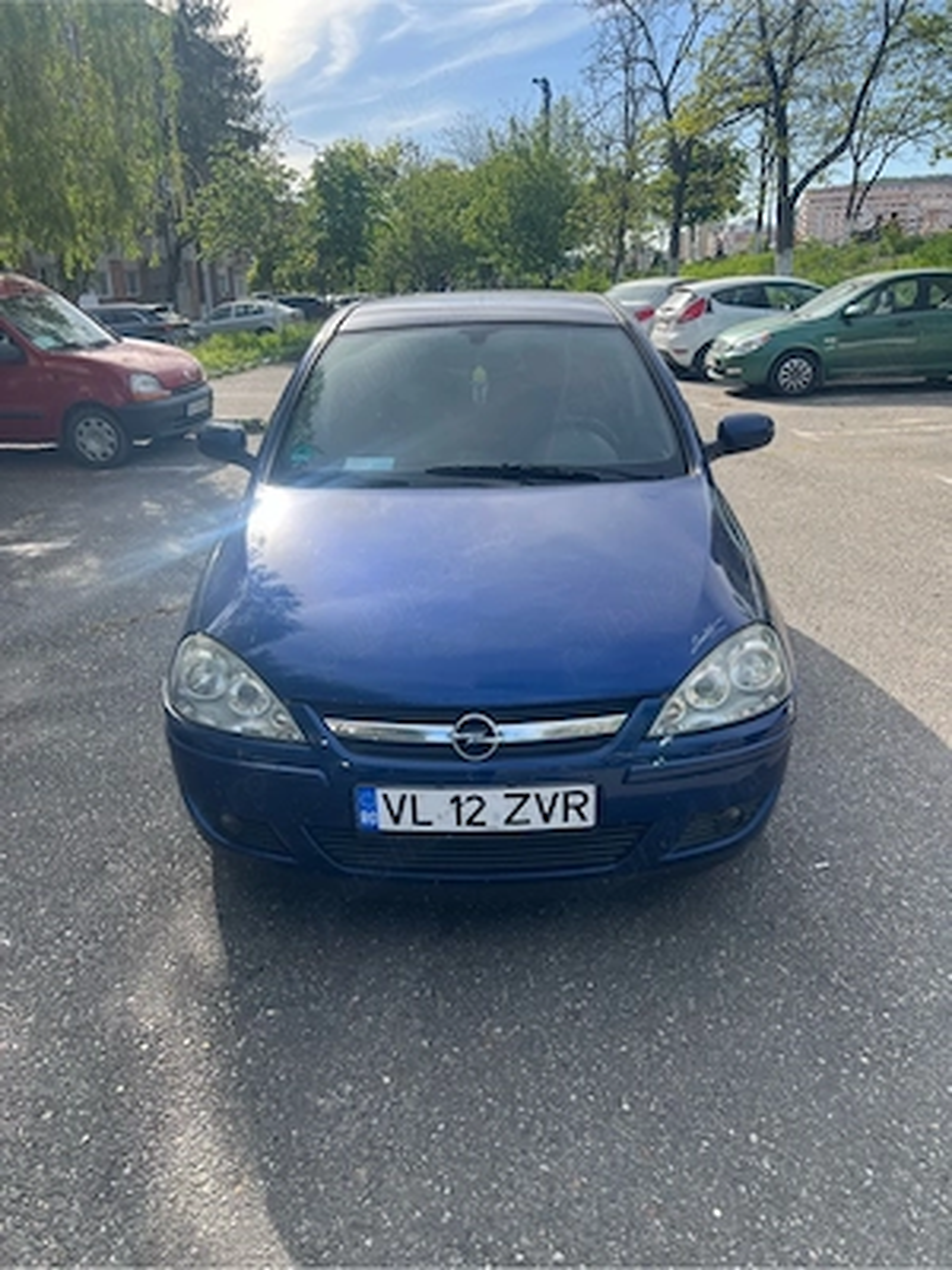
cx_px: 476
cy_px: 635
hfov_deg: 53.1
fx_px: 953
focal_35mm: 26
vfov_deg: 67.3
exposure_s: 1/1395
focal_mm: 5.7
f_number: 1.5
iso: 50
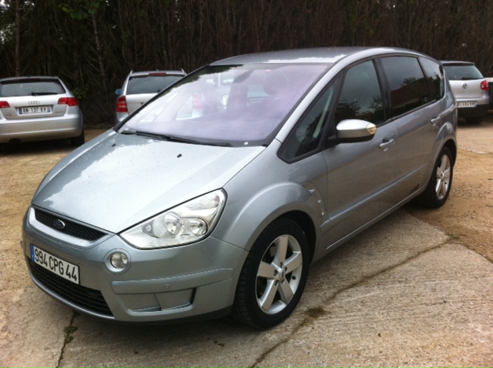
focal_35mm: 35
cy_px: 184
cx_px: 246
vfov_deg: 40.6
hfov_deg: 52.7
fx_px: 498
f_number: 2.8
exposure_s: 1/171
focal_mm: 3.85
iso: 80
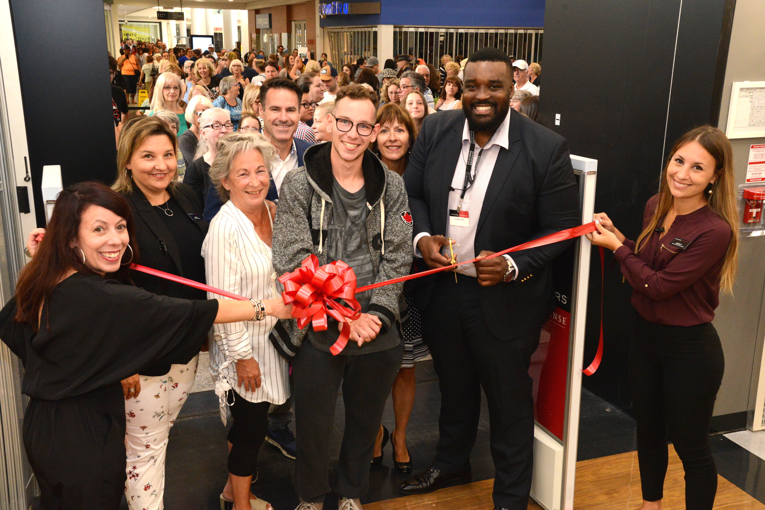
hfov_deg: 50.7
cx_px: 382
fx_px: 807
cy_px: 255
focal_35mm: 38
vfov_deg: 35.1
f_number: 8
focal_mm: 38
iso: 4000
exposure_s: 1/100
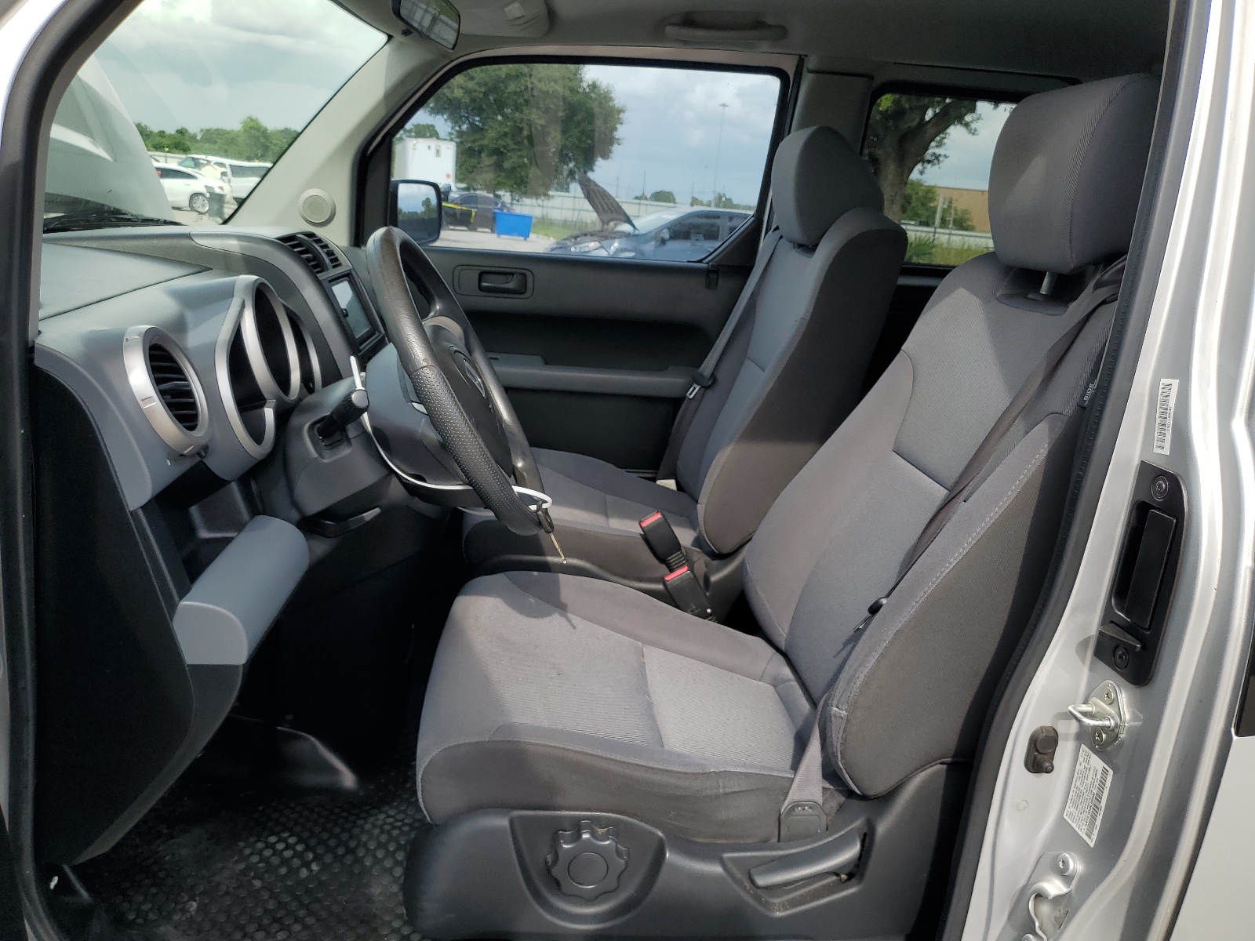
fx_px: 943
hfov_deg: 67.3
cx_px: 628
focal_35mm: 26
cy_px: 470
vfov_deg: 53.1
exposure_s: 1/1250
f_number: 1.5
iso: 50
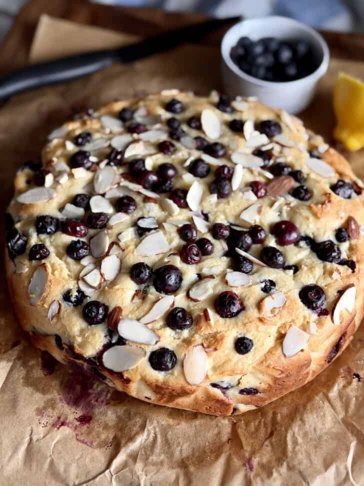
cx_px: 182
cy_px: 243
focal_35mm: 48
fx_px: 673
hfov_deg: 30.3
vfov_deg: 39.7
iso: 125
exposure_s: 1/60
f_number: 1.8
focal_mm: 6.8
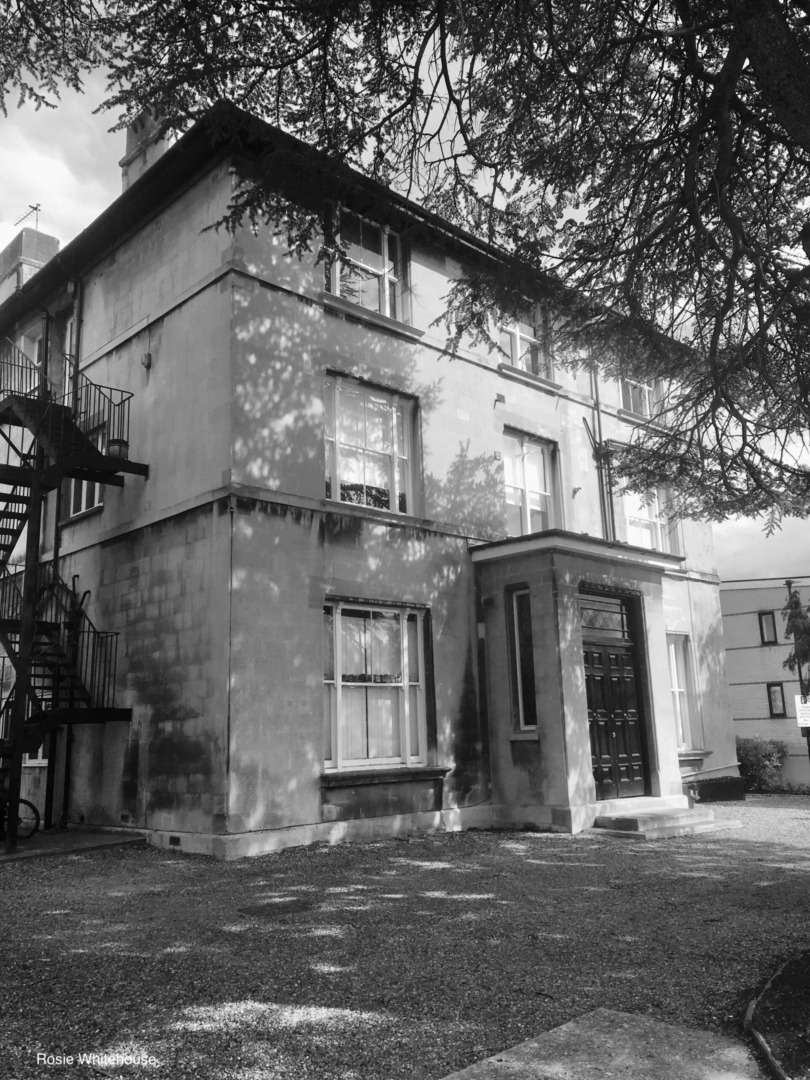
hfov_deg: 48.2
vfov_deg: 61.7
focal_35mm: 29
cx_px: 405
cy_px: 540
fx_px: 905
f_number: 2.2
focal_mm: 4.15
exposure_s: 1/777
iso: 25
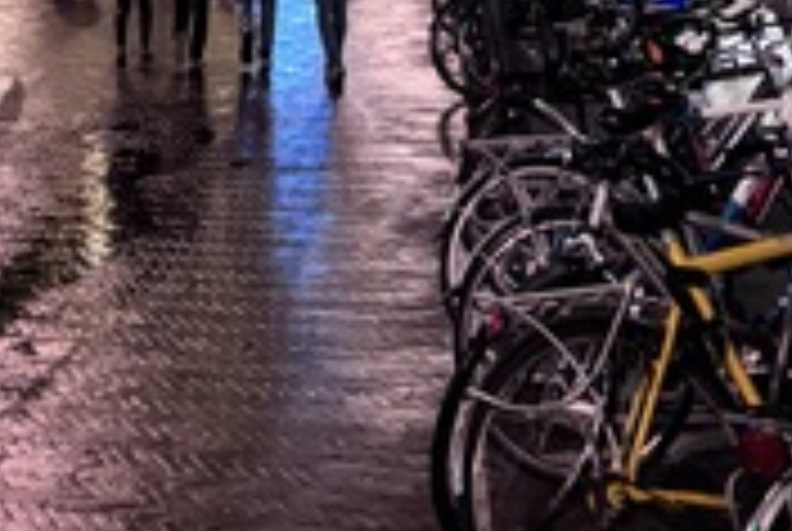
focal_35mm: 94
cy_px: -695
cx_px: 292
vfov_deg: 12.1
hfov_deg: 21.6
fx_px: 2071
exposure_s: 1/25
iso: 640
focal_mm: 5.96
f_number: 1.6
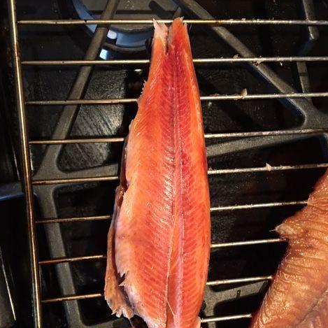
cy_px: 200
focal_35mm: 35
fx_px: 375
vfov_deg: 46.9
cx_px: 162
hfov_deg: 47.2
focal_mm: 4.15
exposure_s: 1/15
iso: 100
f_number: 2.2
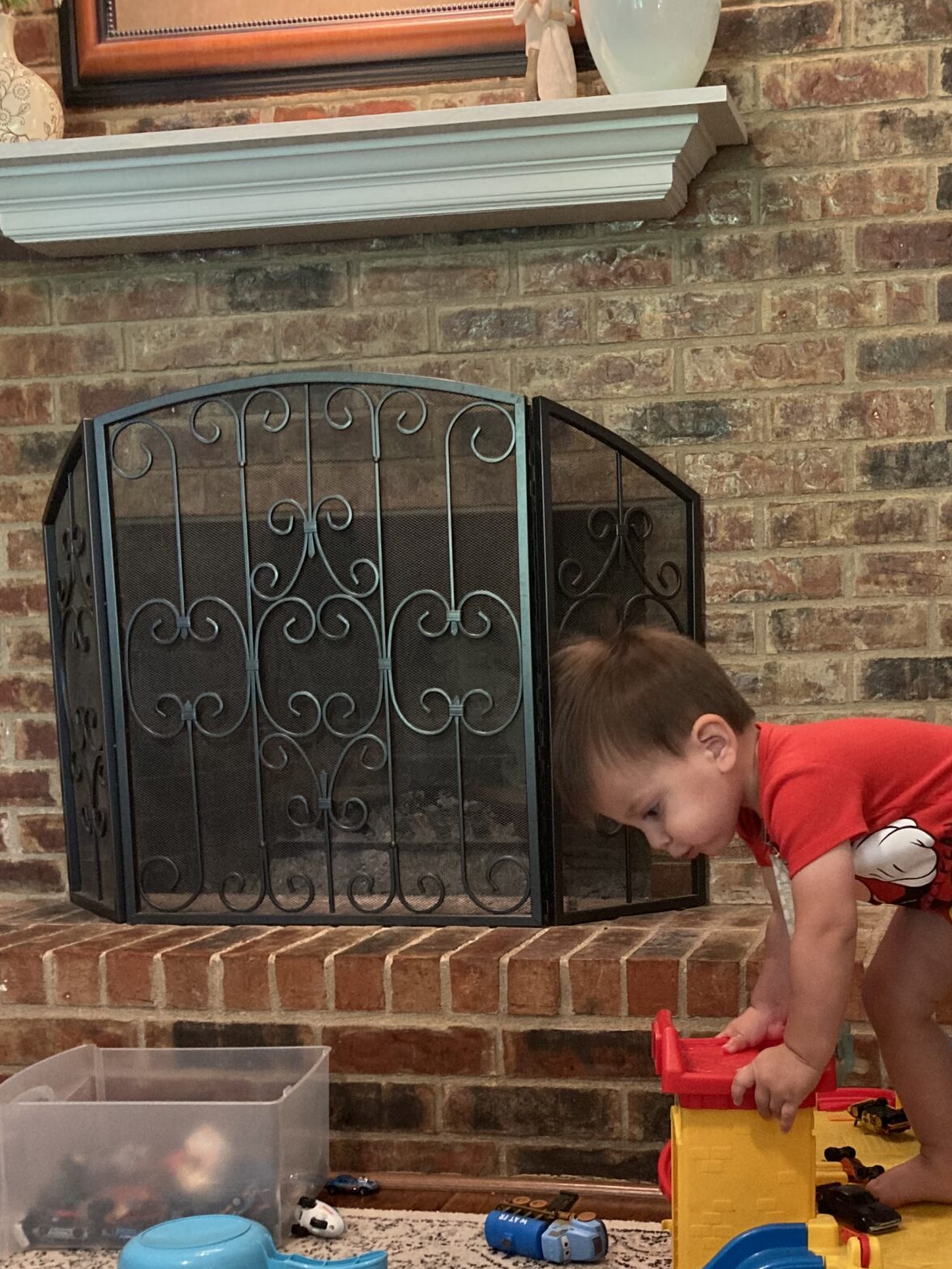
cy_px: 896
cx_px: 637
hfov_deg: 31.3
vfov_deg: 40.5
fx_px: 1686
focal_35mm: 46
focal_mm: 3.99
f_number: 1.8
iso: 400
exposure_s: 1/30
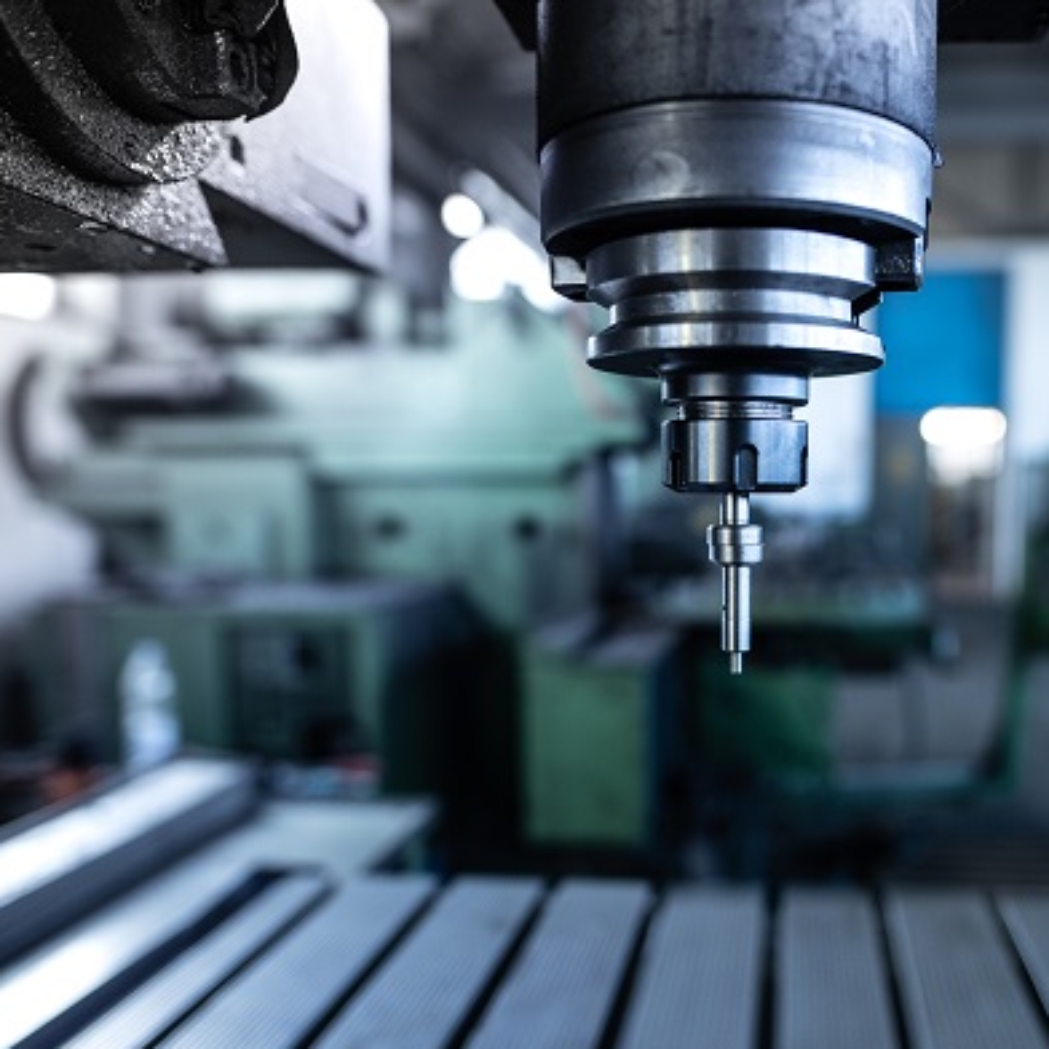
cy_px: 527
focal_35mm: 26
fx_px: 891
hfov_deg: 59.1
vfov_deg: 60.9
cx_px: 725
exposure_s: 1/60
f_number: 1.8
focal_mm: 20
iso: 320
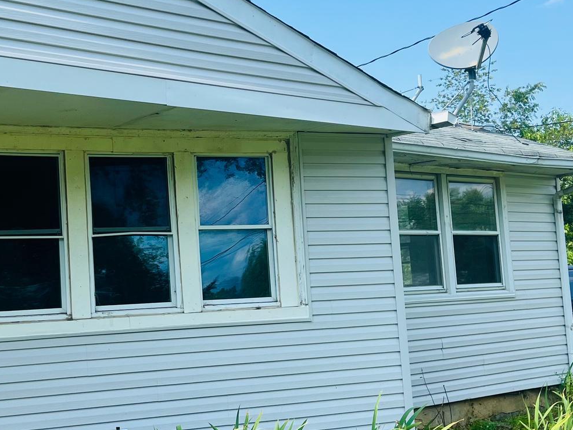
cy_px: 199
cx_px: 171
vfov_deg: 27.0
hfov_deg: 35.0
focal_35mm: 54
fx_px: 894
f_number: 1.6
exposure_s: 1/2024
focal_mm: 5.1
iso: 50
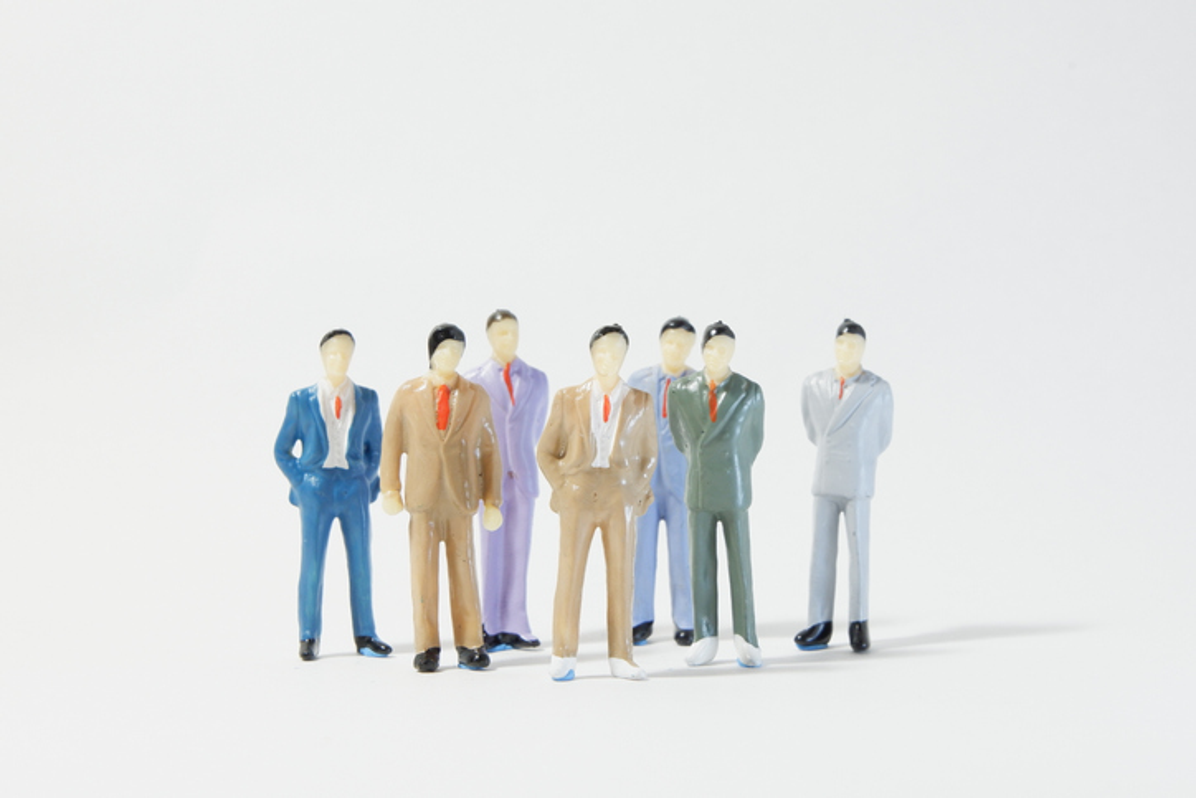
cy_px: 399
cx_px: 598
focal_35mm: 75
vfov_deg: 18.2
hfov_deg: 27.0
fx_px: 2492
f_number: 14
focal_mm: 50
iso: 800
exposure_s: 1/15
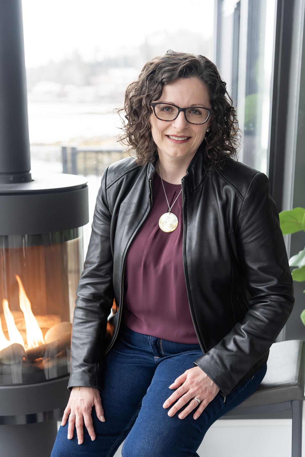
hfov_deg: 23.4
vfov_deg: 34.5
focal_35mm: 58
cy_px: 228
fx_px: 736
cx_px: 152
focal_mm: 58
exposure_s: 1/125
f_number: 4
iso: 640
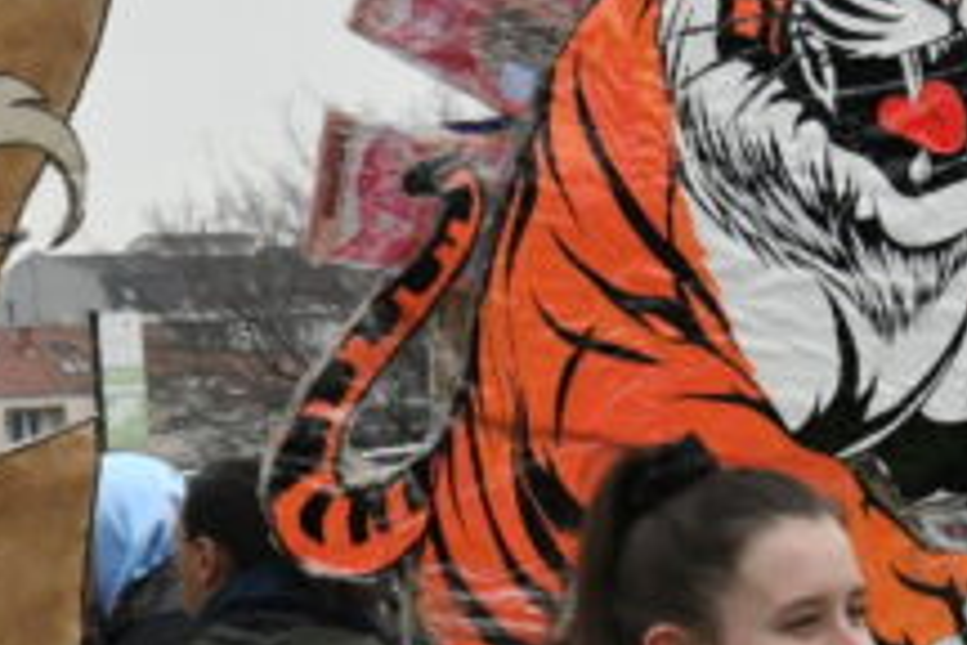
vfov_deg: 6.6
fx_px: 5614
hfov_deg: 9.8
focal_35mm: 209
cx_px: 112
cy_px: 652
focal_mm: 44
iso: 3200
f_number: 11
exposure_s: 1/800
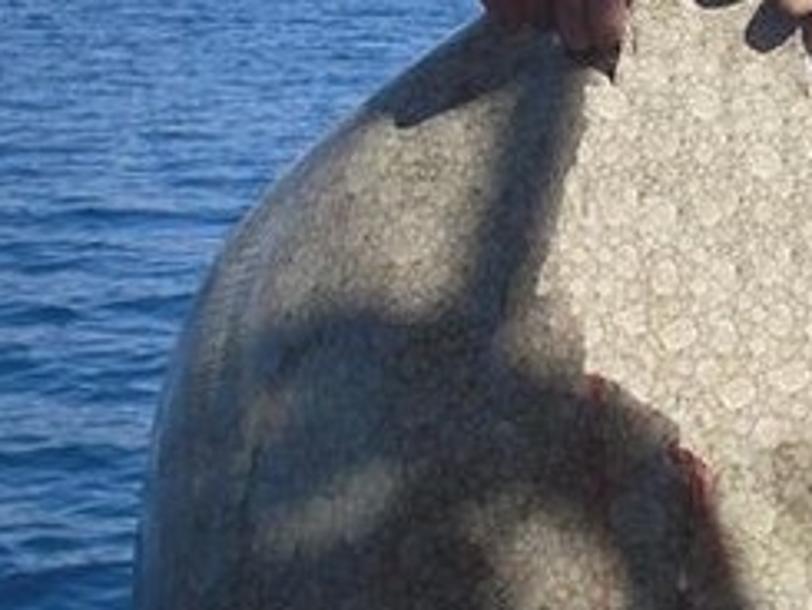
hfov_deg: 19.7
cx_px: 898
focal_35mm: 95
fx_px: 2230
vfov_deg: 15.6
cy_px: 249
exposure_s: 1/354
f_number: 5.6
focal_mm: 6.2
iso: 64
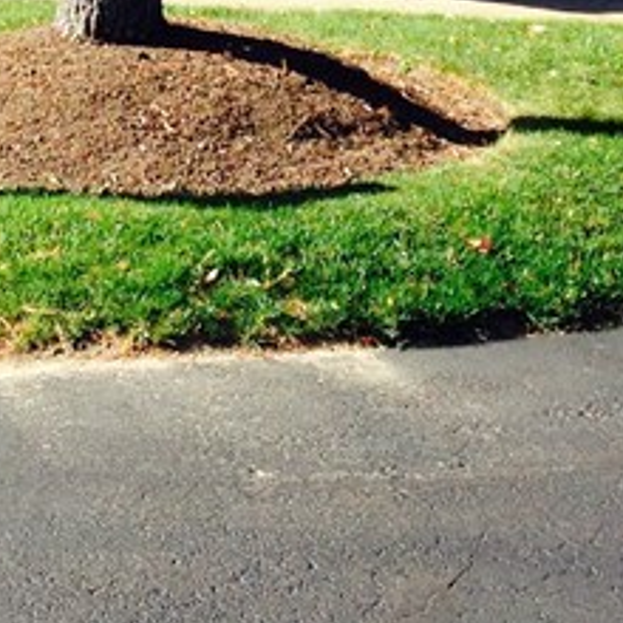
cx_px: 227
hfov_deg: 12.8
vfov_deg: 12.4
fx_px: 2769
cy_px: -184
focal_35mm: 136
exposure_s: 1/480
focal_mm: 4.12
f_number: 2.4
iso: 50
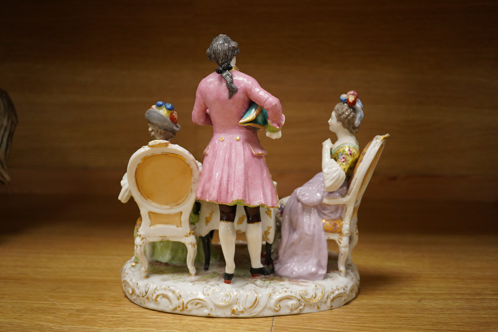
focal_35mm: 45
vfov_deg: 29.9
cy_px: 166
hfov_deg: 43.6
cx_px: 249
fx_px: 622
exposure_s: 1/500
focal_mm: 30
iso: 2500
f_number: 5
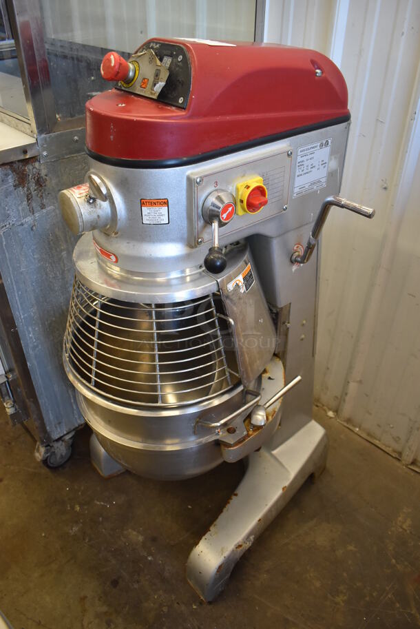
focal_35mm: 27
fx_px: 472
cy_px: 314
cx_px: 210
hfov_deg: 48.0
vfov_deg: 67.3
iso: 1000
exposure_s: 1/125
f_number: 3.5
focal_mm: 18
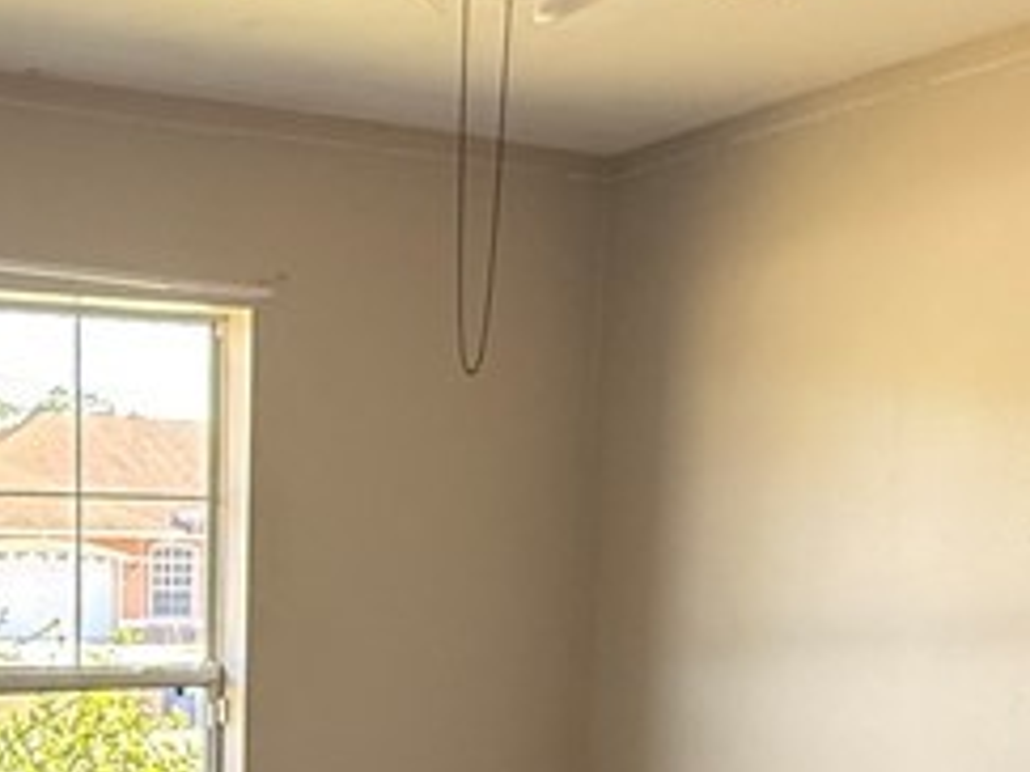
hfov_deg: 31.4
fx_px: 1755
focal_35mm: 59
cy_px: 891
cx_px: 127
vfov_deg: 23.0
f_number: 2.2
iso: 320
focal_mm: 2.22
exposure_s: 1/93
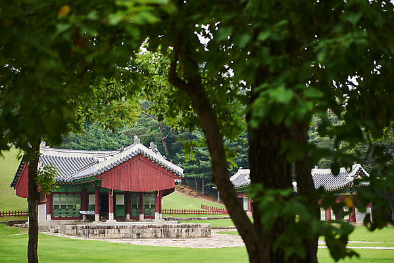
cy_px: 132
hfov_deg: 28.8
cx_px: 197
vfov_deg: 19.5
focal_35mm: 70
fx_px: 766
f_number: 3.5
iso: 400
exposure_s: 1/500
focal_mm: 70
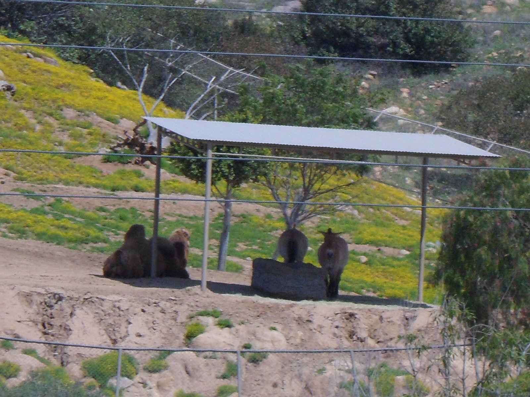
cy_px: 198
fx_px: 4134
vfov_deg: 5.5
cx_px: 265
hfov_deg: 7.3
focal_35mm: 270
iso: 80
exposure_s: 1/500
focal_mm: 46.8
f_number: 5.9
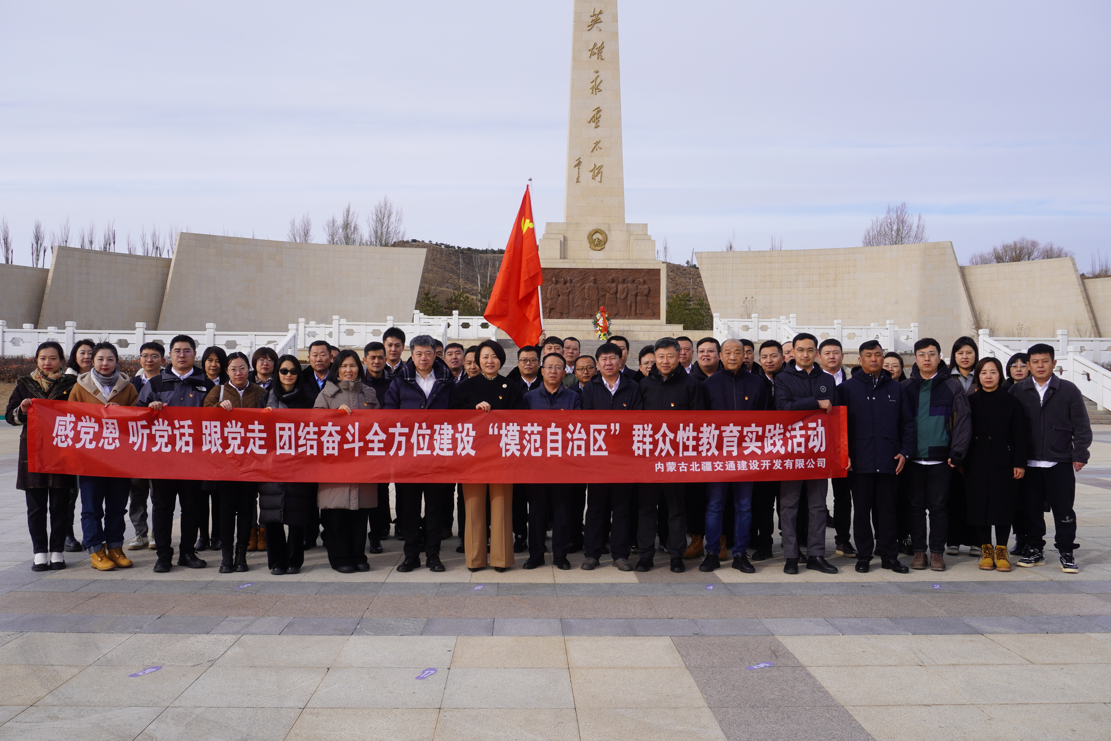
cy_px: 370
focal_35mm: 33
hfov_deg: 57.2
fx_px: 1018
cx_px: 556
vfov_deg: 40.0
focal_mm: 22
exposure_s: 1/125
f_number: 9
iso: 100
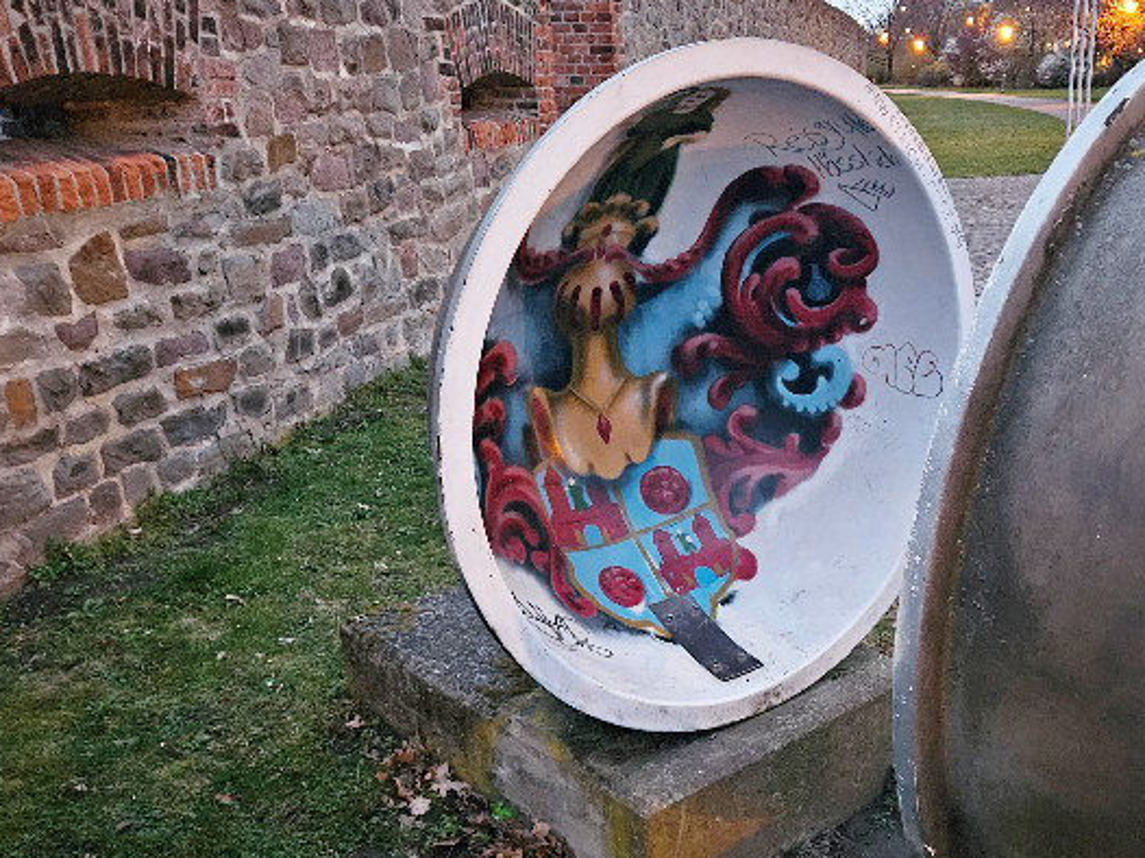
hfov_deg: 50.6
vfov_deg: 40.6
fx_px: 1157
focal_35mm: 35
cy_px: 492
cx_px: 849
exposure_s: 1/25
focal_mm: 5.4
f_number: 1.8
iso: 1250
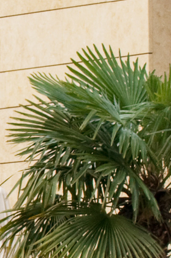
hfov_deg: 1.6
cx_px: -317
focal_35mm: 858
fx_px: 6128
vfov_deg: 2.4
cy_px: 168
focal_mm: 80
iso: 200
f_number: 6.3
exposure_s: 1/25
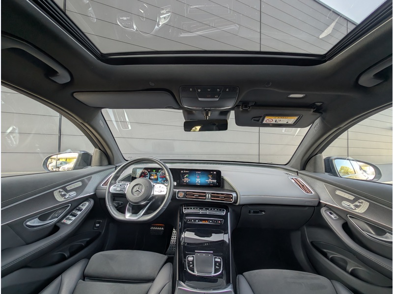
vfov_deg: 94.5
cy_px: 147
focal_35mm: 12
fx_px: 136
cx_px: 196
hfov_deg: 110.5
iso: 36
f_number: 1.95
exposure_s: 1/39.4
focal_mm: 2.23
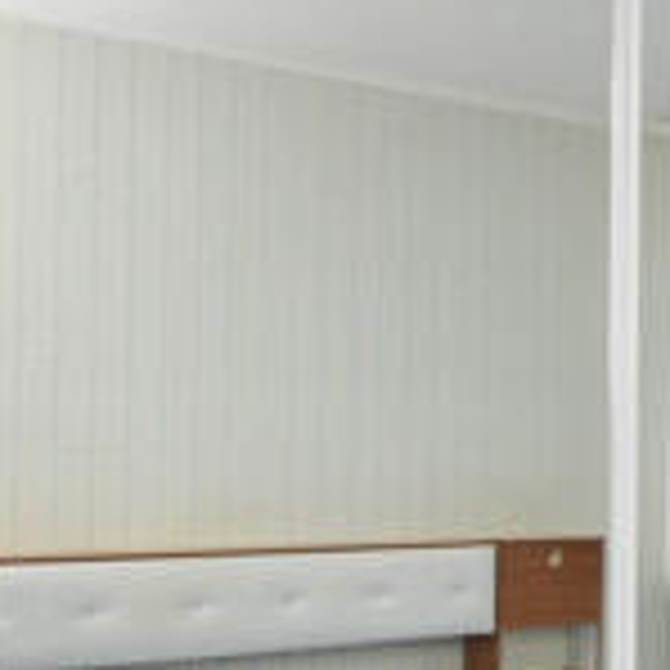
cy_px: 488
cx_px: 1207
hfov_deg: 18.8
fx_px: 1555
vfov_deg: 24.1
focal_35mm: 71
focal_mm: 19
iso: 500
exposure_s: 1/125
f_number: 8
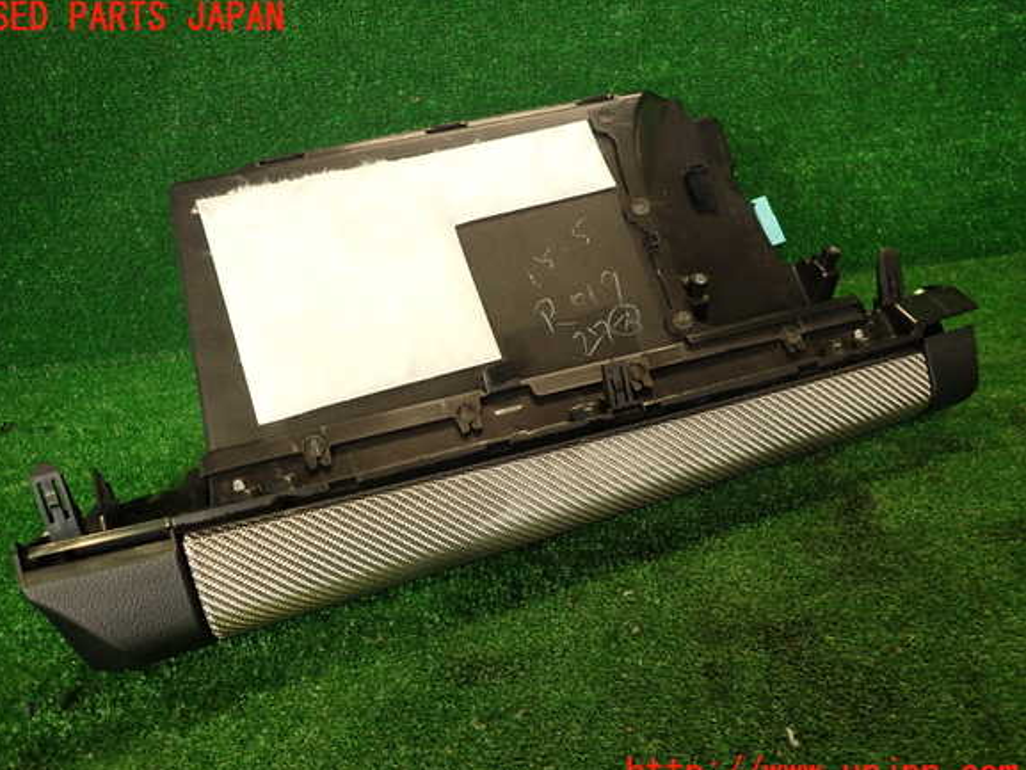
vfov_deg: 53.1
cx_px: 494
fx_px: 771
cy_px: 397
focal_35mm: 26
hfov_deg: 67.3
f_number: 2
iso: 200
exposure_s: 1/60
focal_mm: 4.5
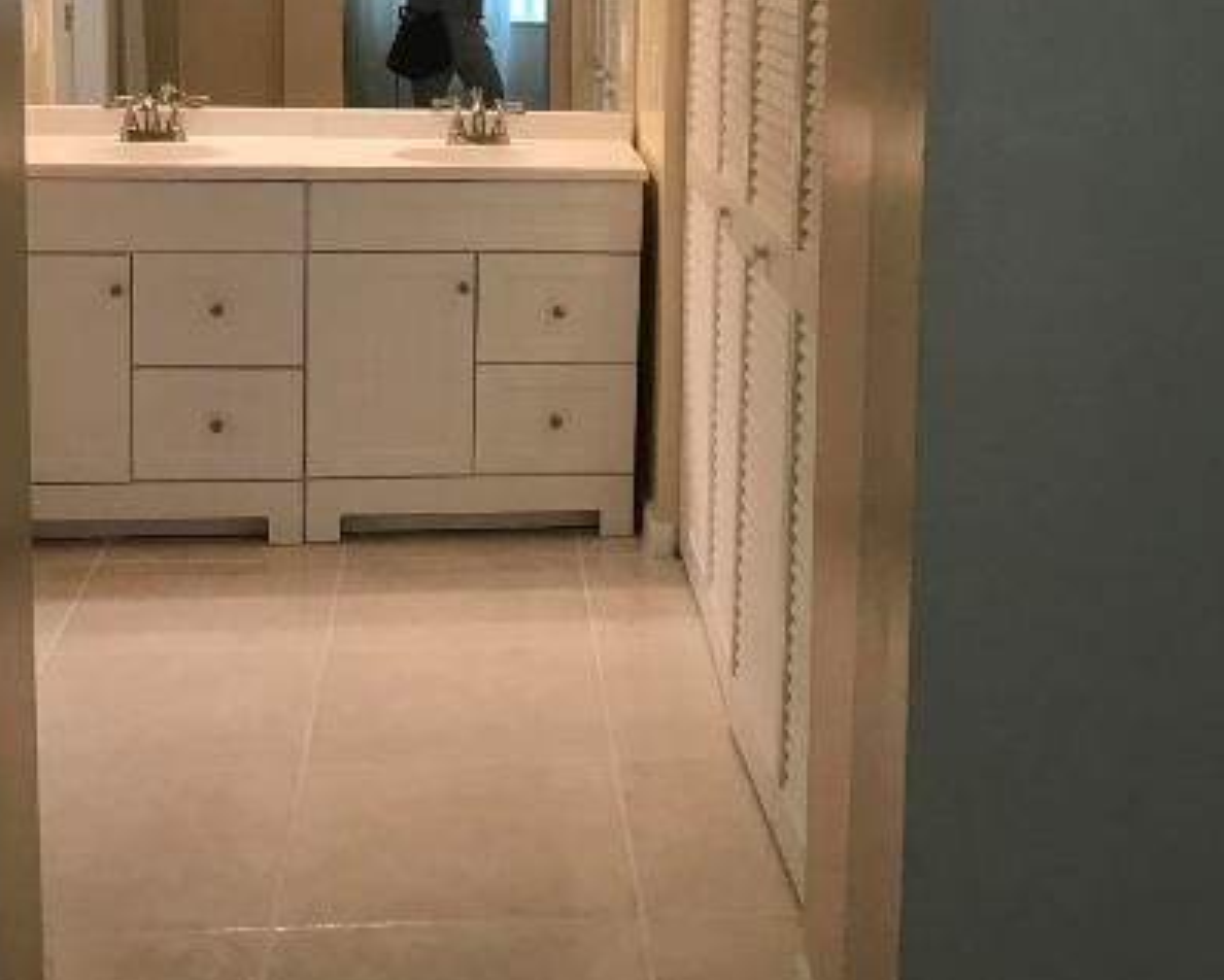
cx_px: 658
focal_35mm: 53
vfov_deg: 27.9
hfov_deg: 35.3
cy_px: 161
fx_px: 1920
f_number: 1.8
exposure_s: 1/30
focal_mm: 3.99
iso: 40
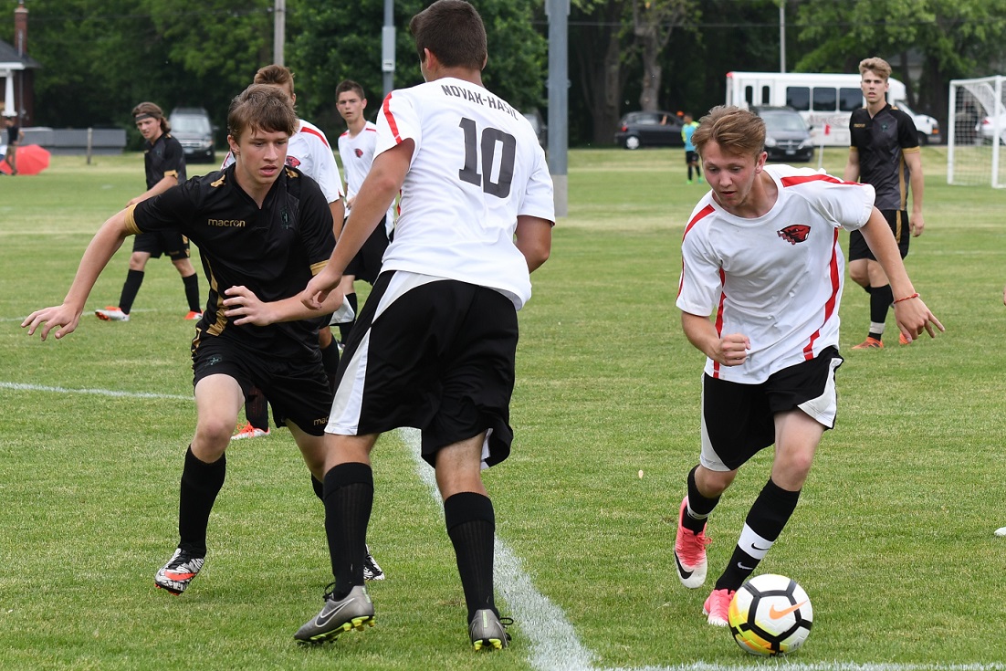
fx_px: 2934
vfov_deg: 13.0
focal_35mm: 105
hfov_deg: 19.5
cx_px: 503
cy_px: 336
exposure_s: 1/1000
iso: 360
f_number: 5
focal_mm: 70
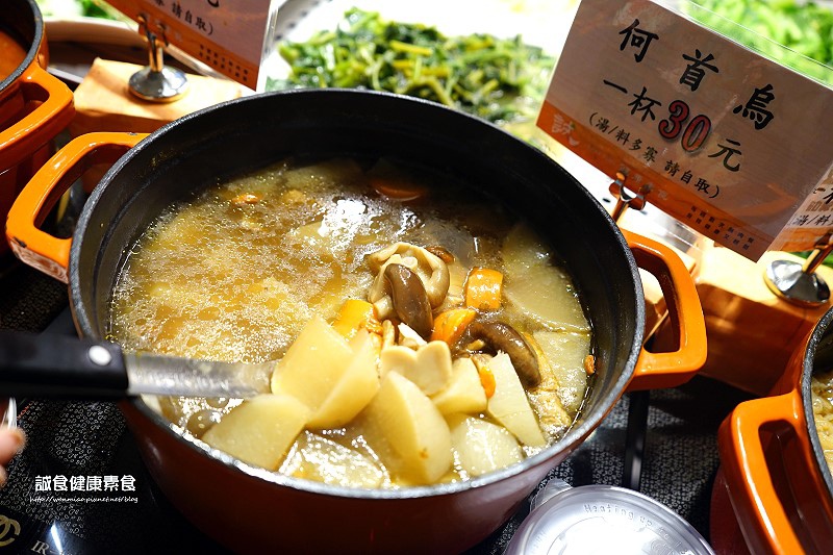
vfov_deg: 46.4
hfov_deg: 65.5
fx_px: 648
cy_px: 278
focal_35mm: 28
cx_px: 416
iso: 400
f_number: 3.5
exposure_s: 1/60
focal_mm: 28
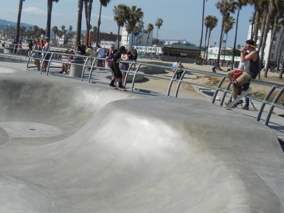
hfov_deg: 35.9
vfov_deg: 28.0
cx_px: 69
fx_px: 427
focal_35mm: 52
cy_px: 105
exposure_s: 1/692
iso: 160
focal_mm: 5.4
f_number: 7
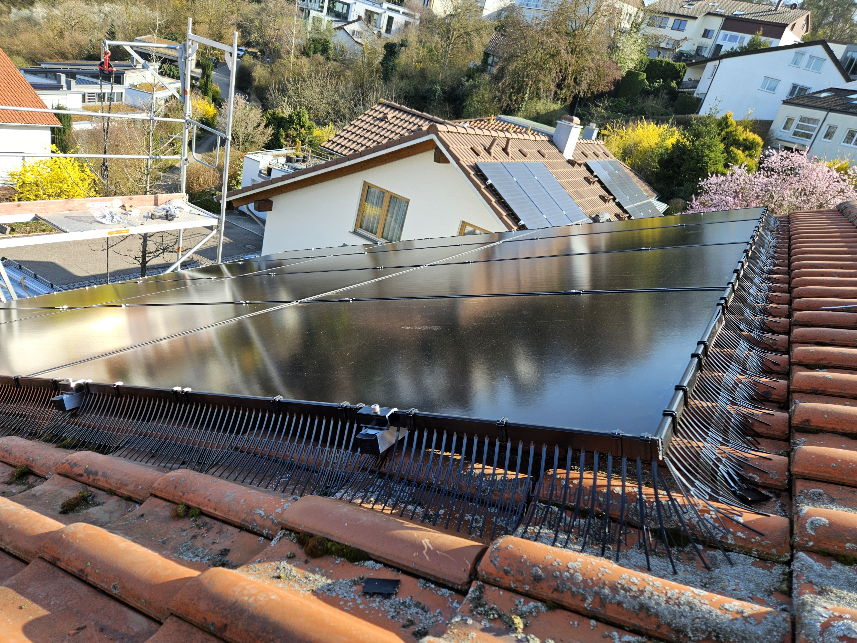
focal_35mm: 23
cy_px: 322
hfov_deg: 73.9
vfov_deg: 58.9
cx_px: 428
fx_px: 569
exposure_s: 1/437
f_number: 1.8
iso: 25
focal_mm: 5.4
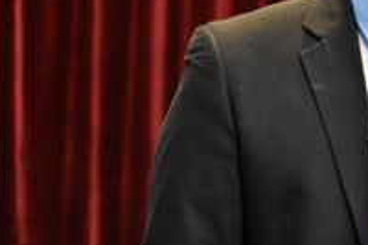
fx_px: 4836
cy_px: 81
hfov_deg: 4.3
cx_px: 442
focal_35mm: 474
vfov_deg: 2.9
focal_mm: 105
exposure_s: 1/40
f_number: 5.6
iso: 2500
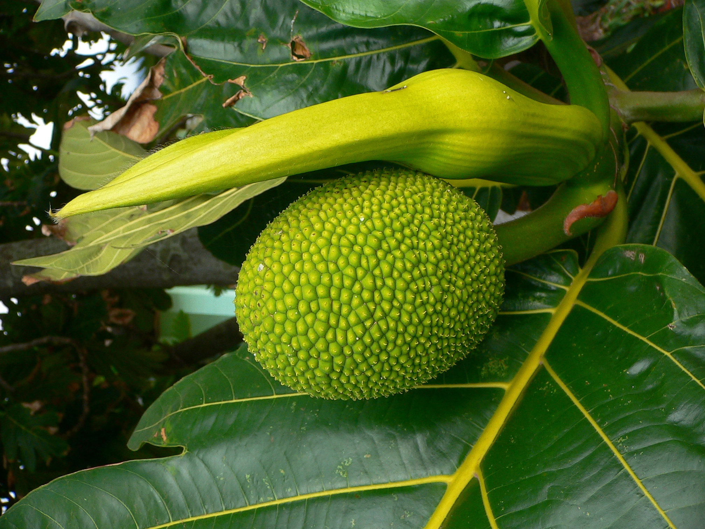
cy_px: 264
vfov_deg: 40.7
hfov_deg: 52.6
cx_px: 352
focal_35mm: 35
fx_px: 713
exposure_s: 1/250
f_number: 4
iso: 80
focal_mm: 4.6
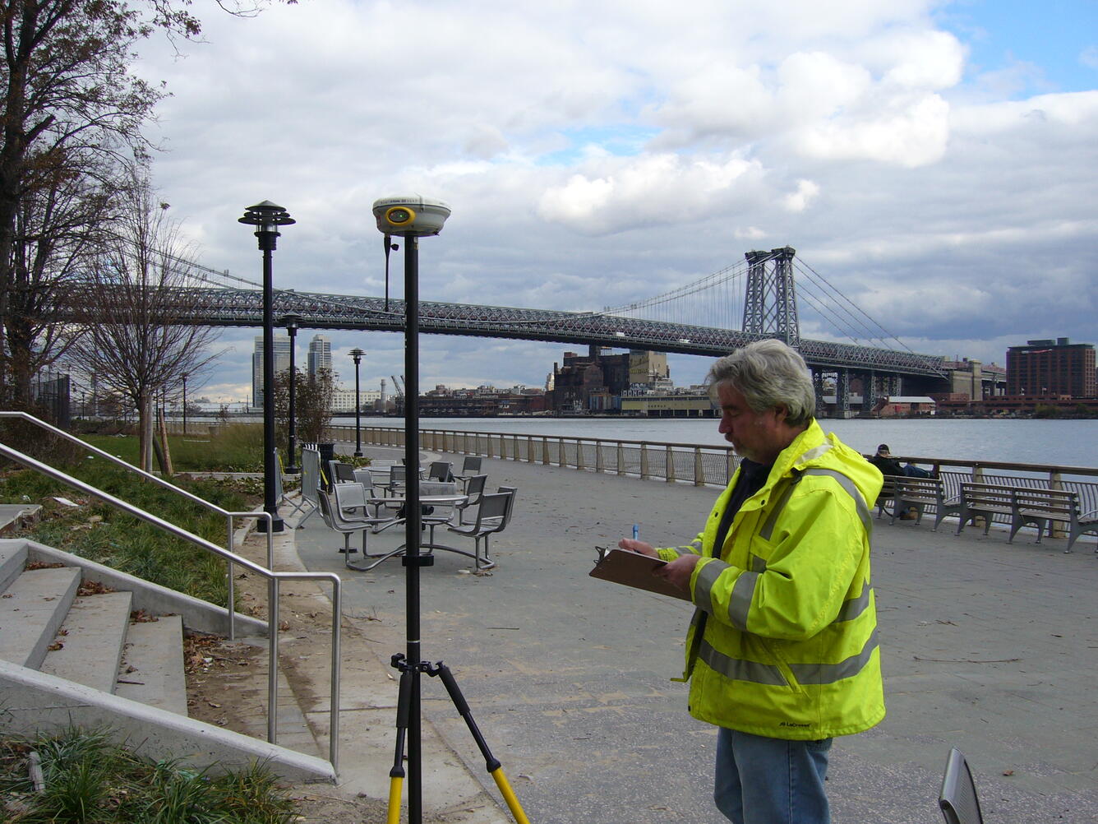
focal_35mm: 35
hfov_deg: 52.6
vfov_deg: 40.7
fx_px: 1110
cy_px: 412
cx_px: 549
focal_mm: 5.8
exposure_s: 1/200
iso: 80
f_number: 5.6
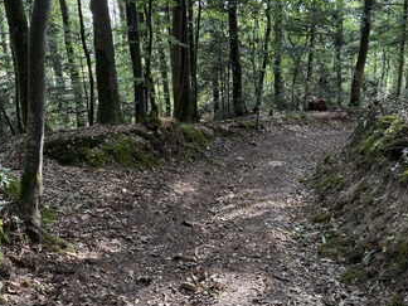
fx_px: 436
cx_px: 237
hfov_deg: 49.9
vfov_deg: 38.6
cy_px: 167
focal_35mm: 37
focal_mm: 6.76
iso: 200
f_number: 1.78
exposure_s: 1/117
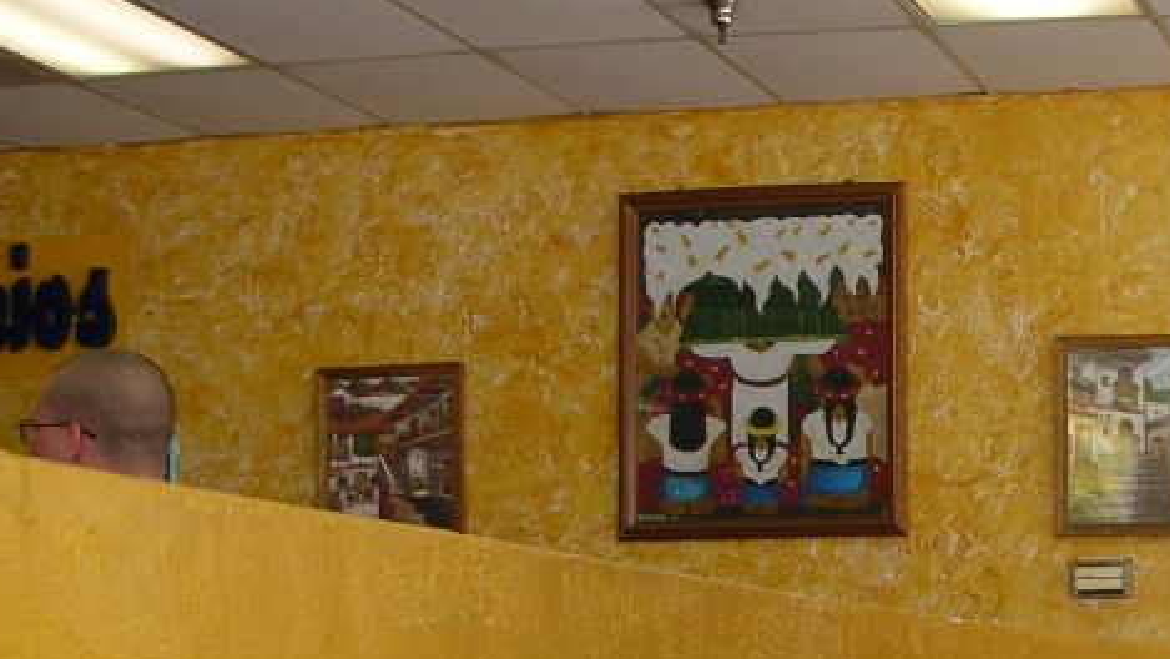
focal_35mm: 93
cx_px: 1307
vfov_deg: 12.9
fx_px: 2886
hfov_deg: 21.6
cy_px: 584
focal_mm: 5.8
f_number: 2.8
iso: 50
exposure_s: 1/30
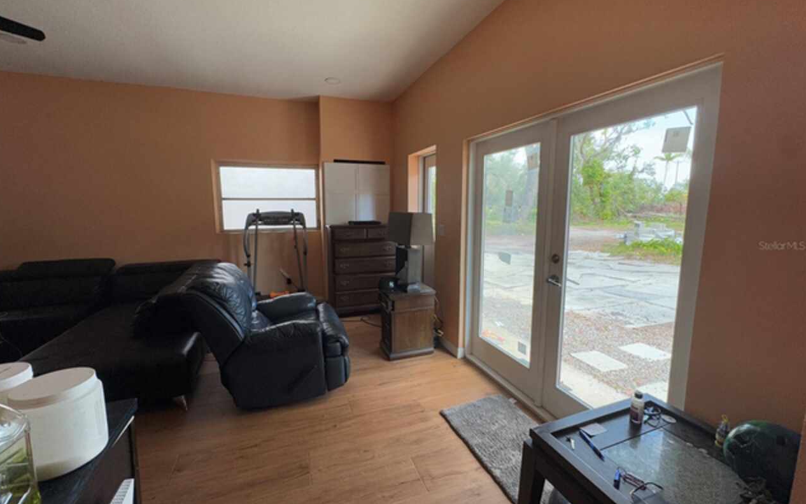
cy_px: 245
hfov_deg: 101.5
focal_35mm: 15
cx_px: 400
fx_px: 329
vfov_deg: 74.8
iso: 80
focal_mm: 2.22
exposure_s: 1/99
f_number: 2.2
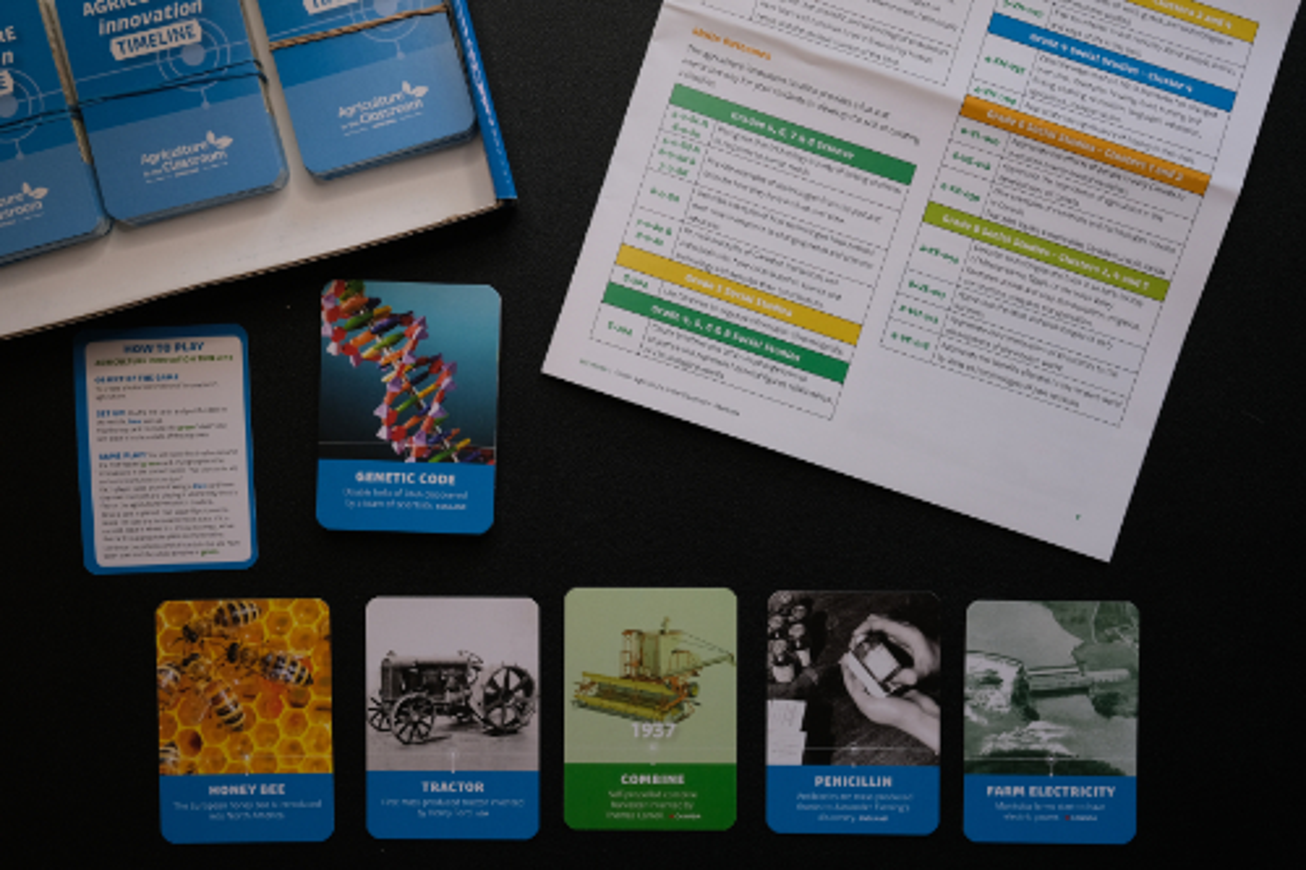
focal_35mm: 35
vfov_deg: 37.8
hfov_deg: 54.5
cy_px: 435
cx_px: 653
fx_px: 1269
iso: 160
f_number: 4
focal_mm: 23
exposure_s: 1/34
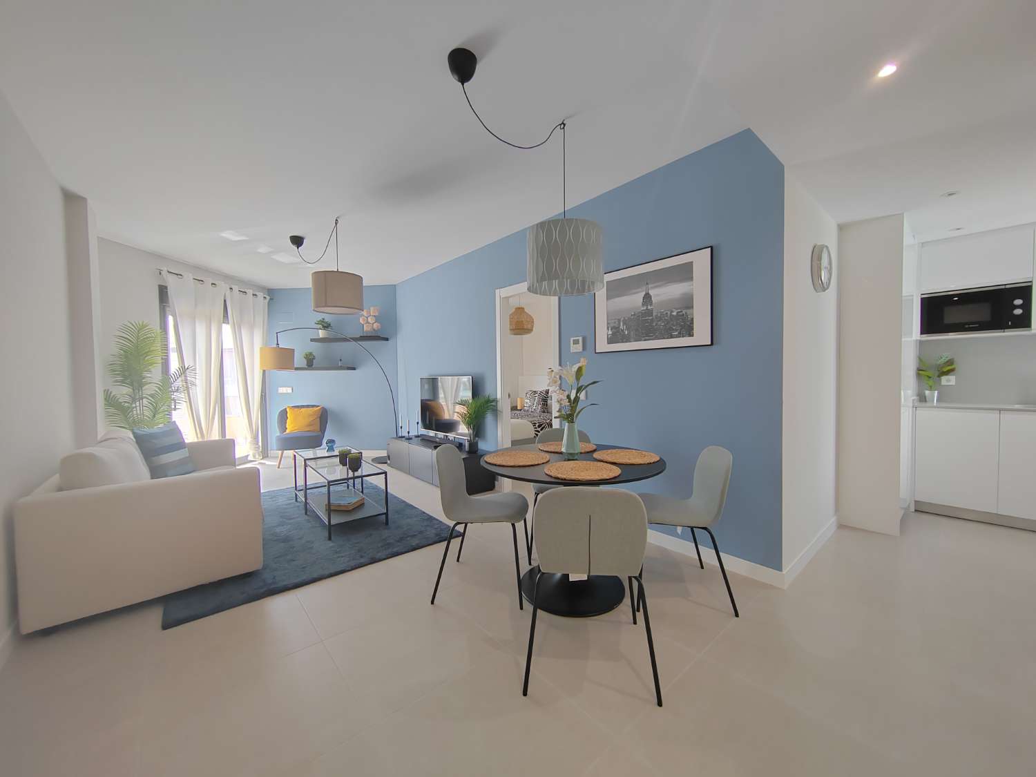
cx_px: 518
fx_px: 389
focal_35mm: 13
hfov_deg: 106.2
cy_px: 388
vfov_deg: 89.9
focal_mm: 2.16
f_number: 2.2
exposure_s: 1/50
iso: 200
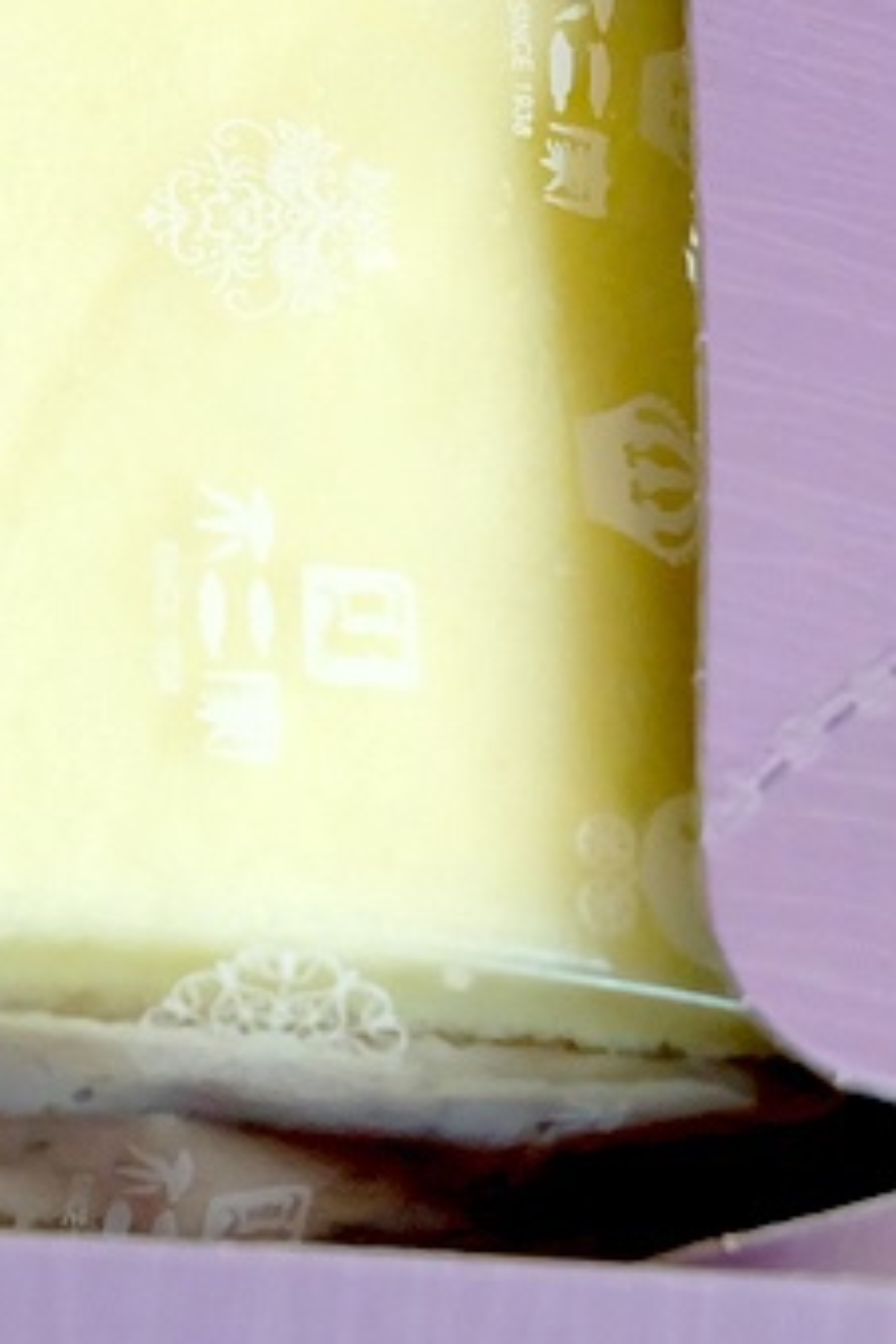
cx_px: -868
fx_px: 5749
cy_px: 46
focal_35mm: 154
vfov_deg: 13.2
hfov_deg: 8.5
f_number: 5.6
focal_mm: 34
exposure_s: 1/30
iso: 3200
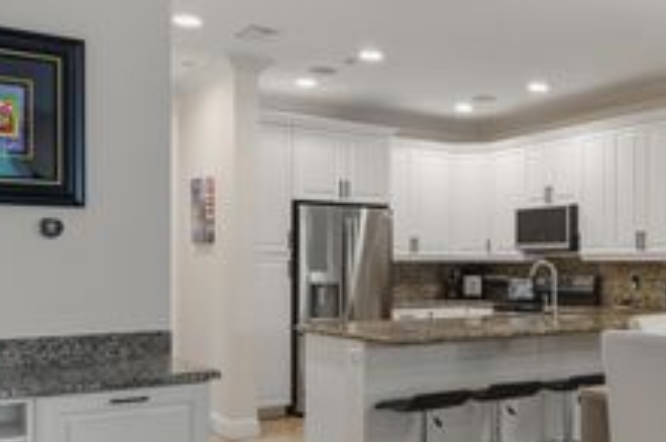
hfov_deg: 46.2
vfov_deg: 32.5
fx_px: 757
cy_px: 259
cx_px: 478
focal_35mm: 41
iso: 320
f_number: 7.1
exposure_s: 1/50
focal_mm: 18
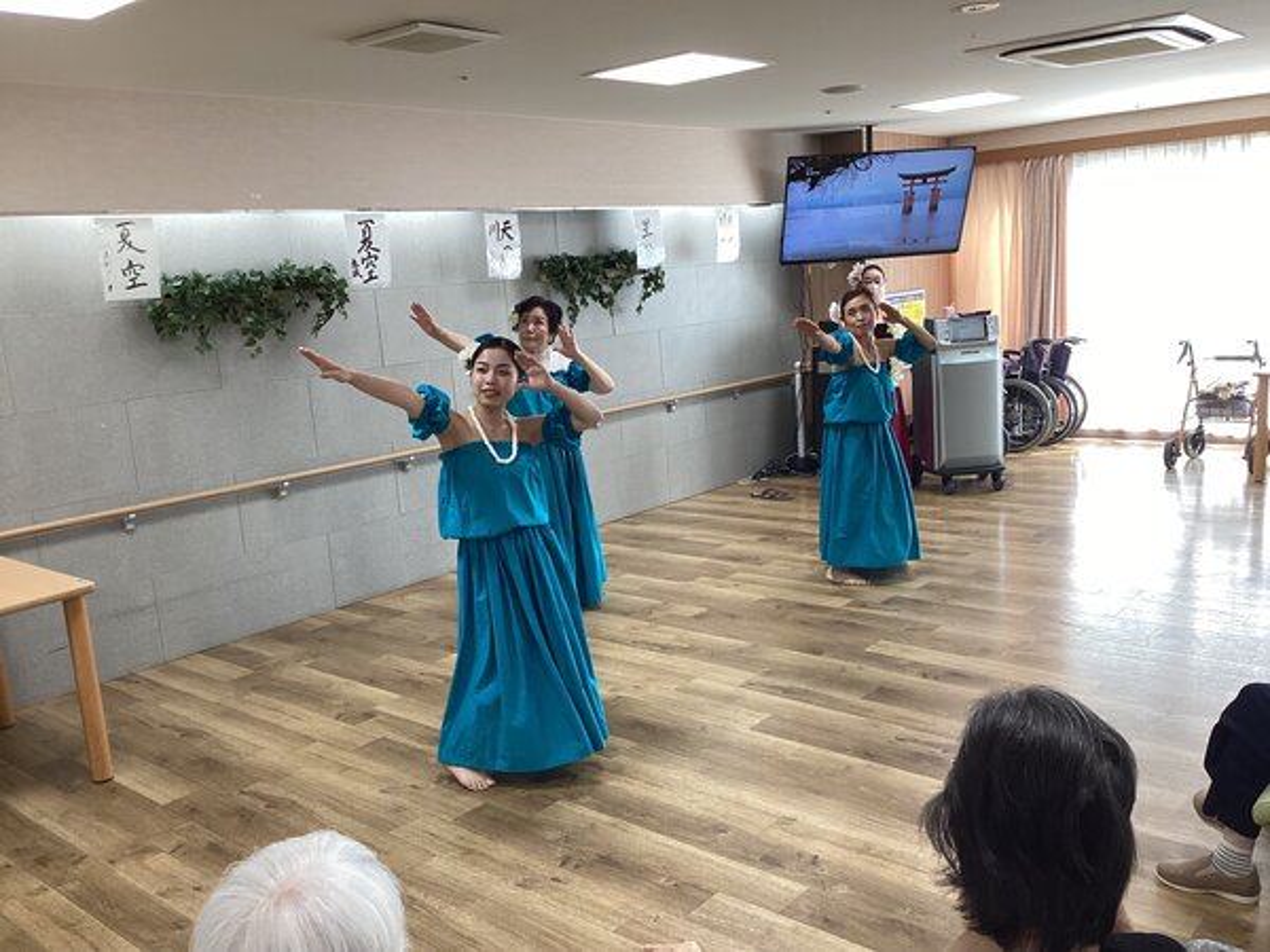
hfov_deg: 58.4
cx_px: 635
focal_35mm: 31
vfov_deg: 45.4
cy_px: 476
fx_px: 1137
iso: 80
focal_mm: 3.3
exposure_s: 1/120
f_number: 2.4
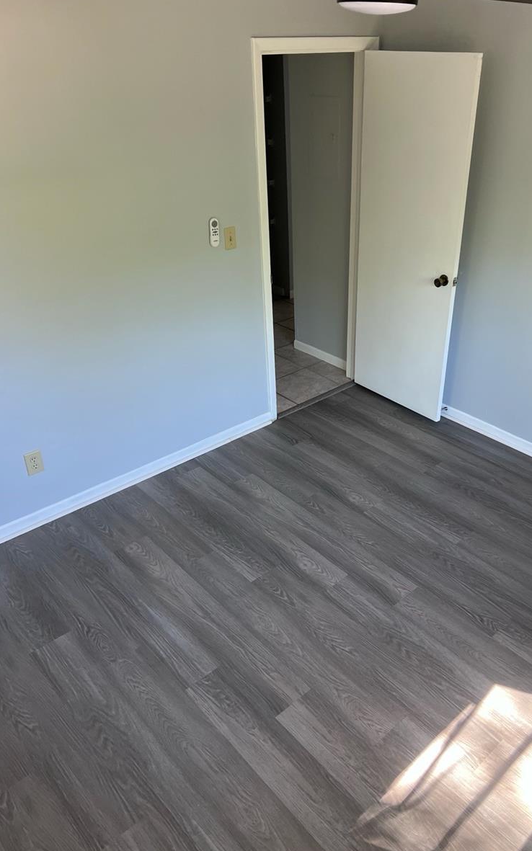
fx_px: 650
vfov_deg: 66.5
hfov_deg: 44.4
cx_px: 311
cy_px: 427
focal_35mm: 28
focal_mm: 5.7
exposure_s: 1/121
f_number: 1.5
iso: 100
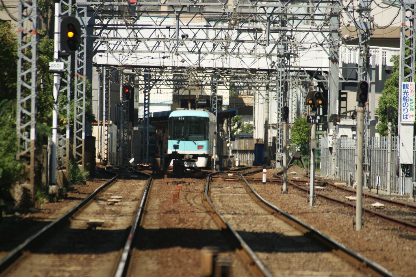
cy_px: 138
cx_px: 208
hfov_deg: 4.6
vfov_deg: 3.1
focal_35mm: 450
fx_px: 5198
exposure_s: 1/500
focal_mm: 300
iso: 160
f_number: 5.6
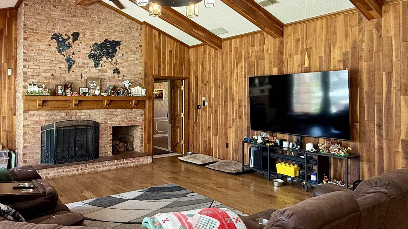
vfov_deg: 41.3
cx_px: 175
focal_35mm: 28
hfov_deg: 67.6
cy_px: 92
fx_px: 303
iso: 200
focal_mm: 2.22
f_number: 2.2
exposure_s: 1/60
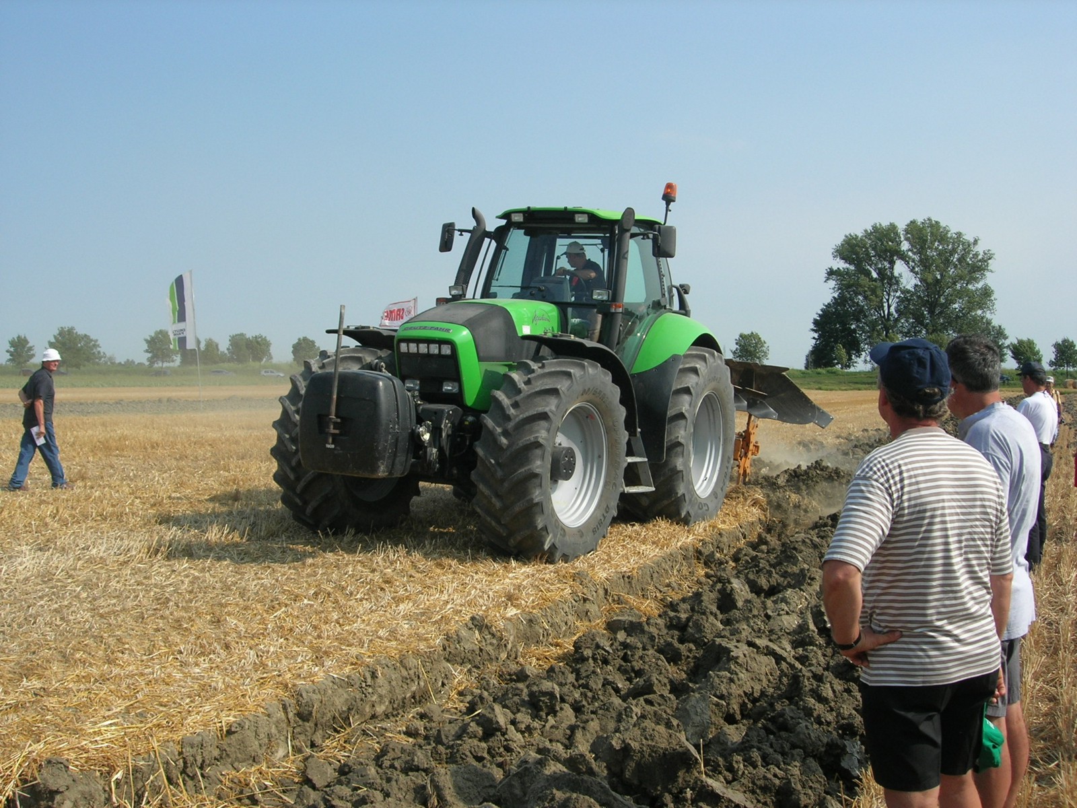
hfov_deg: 49.0
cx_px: 538
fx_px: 1182
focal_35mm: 38
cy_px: 404
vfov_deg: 37.7
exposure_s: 1/600
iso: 64
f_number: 4.8
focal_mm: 7.8
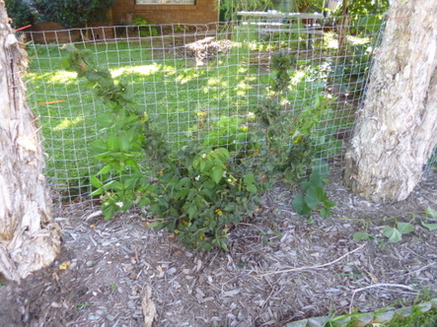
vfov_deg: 53.0
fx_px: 328
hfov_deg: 67.3
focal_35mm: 26
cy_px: 151
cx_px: 212
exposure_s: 1/60
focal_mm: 4.3
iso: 200
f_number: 2.5
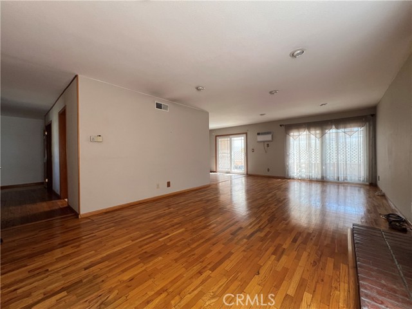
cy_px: 154
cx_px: 206
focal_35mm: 13
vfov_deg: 89.9
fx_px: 155
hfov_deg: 106.2
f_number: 1.8
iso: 125
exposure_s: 1/99
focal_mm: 1.57
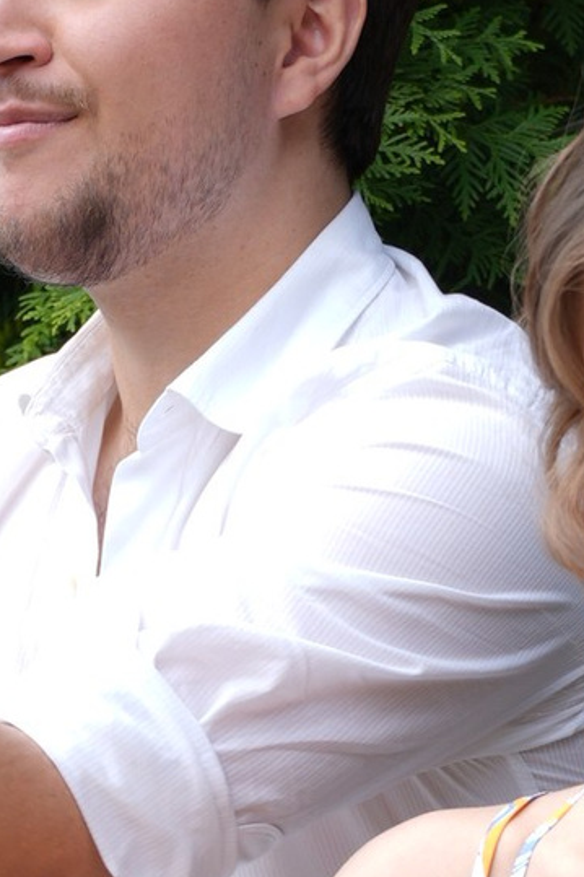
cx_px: 24
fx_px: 6838
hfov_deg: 4.9
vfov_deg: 7.2
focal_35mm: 281
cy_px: 1233
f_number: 3.2
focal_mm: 39.4
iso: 80
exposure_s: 1/200
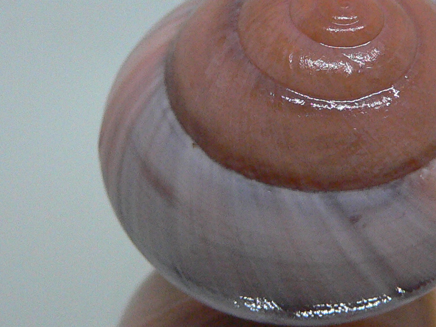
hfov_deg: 24.2
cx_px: 305
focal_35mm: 80
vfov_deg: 18.4
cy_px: 136
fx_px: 1008
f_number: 2.8
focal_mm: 4.6
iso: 200
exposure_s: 1/50
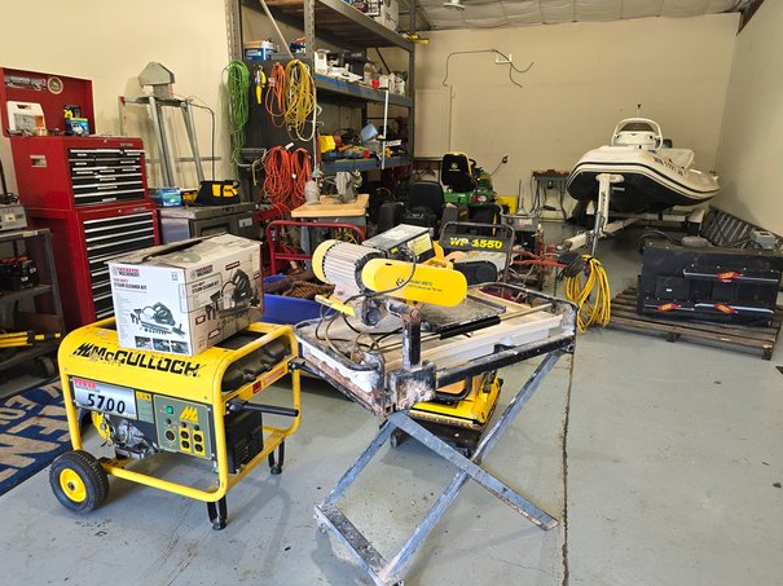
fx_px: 543
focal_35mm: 24
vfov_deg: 56.8
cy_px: 296
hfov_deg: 71.6
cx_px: 380
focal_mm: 6.3
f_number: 1.7
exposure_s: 1/120
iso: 200
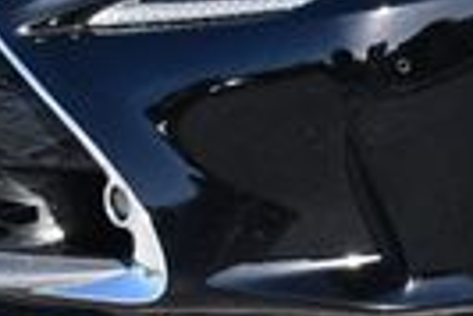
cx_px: 718
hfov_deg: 8.0
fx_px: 3301
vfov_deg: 5.4
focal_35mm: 251
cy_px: -227
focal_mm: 26
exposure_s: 1/250
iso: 200
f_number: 8
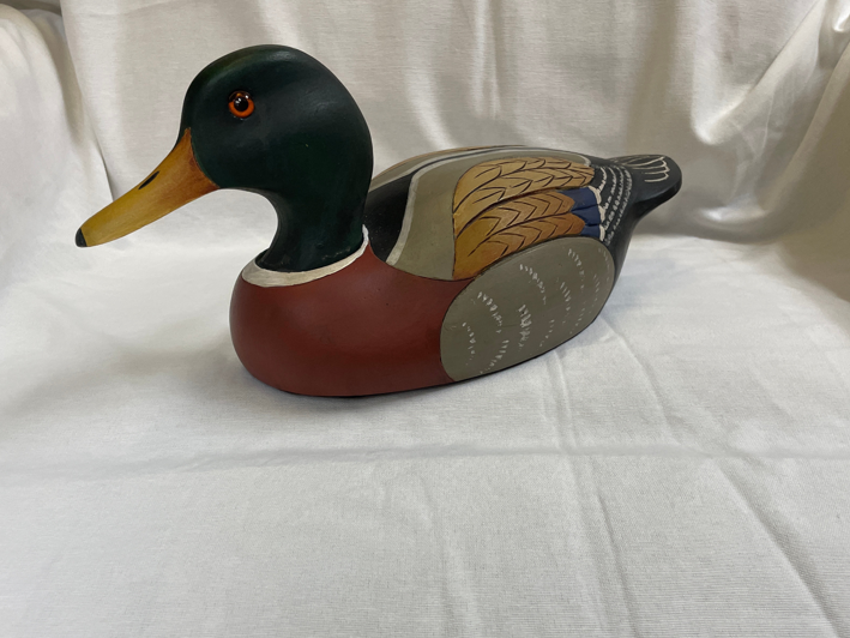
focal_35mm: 33
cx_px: 426
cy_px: 375
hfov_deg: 55.3
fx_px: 810
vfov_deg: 42.8
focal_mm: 4.2
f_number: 1.6
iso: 125
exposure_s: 1/120
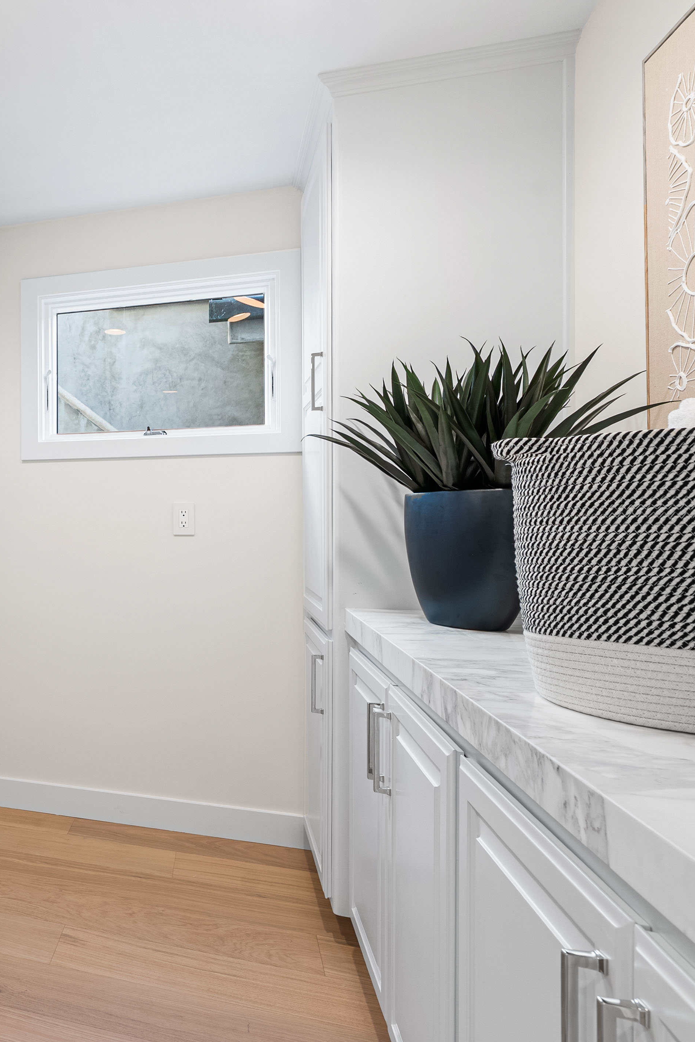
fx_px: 695
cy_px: 521
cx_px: -30
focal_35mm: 24
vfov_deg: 73.7
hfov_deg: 43.7
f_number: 8
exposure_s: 1/2
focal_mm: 16
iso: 100
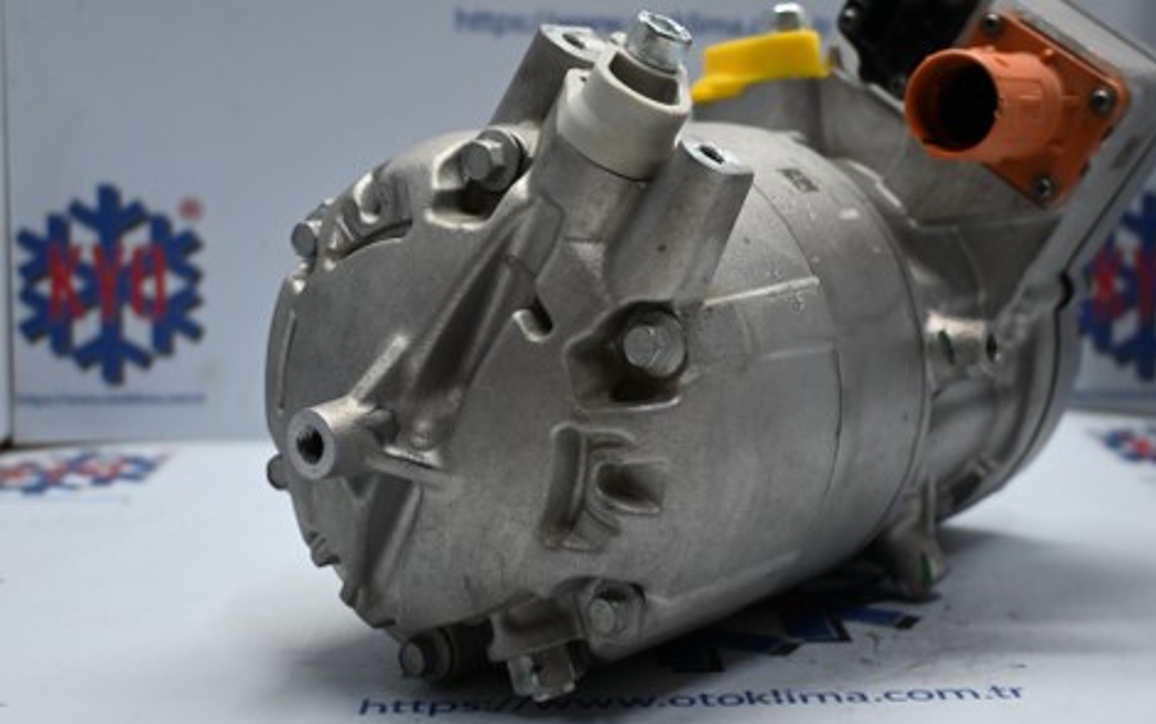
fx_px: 1534
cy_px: 255
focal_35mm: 49
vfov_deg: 26.4
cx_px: 658
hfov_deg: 41.2
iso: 1000
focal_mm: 25
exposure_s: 1/125
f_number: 4.2
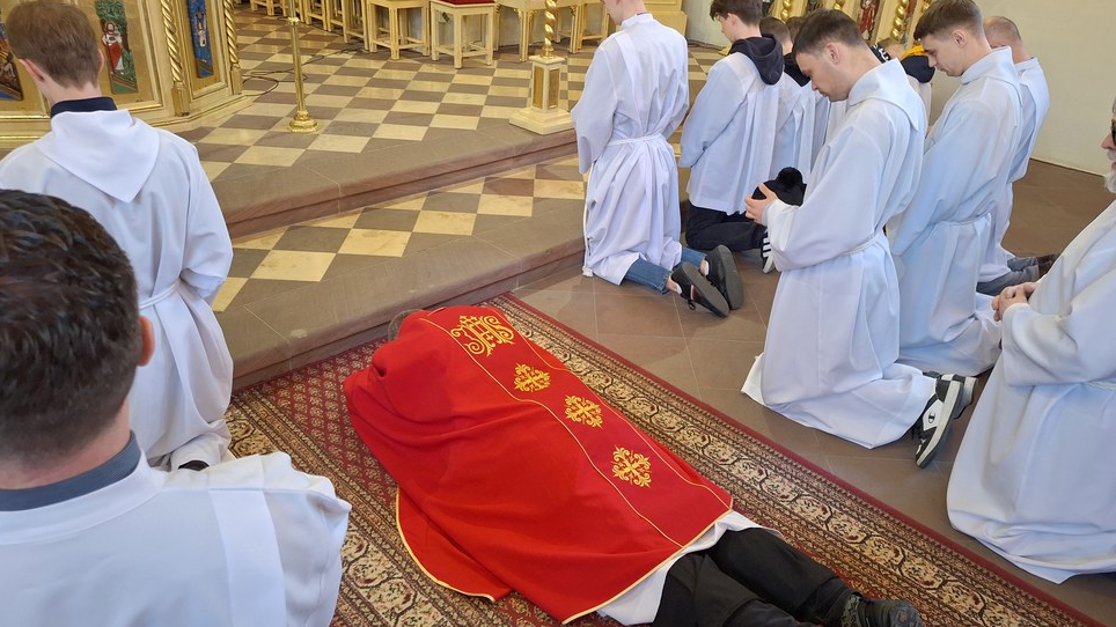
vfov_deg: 44.4
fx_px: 769
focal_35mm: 26
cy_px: 302
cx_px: 565
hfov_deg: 71.9
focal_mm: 5.54
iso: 320
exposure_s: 1/33
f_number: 1.8
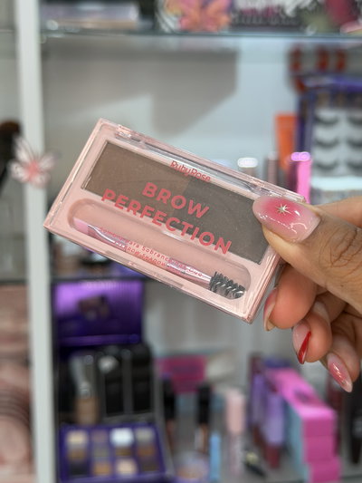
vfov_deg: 39.6
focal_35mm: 48
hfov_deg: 30.3
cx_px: 181
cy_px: 242
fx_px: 669
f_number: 1.78
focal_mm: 6.76
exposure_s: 1/100
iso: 64
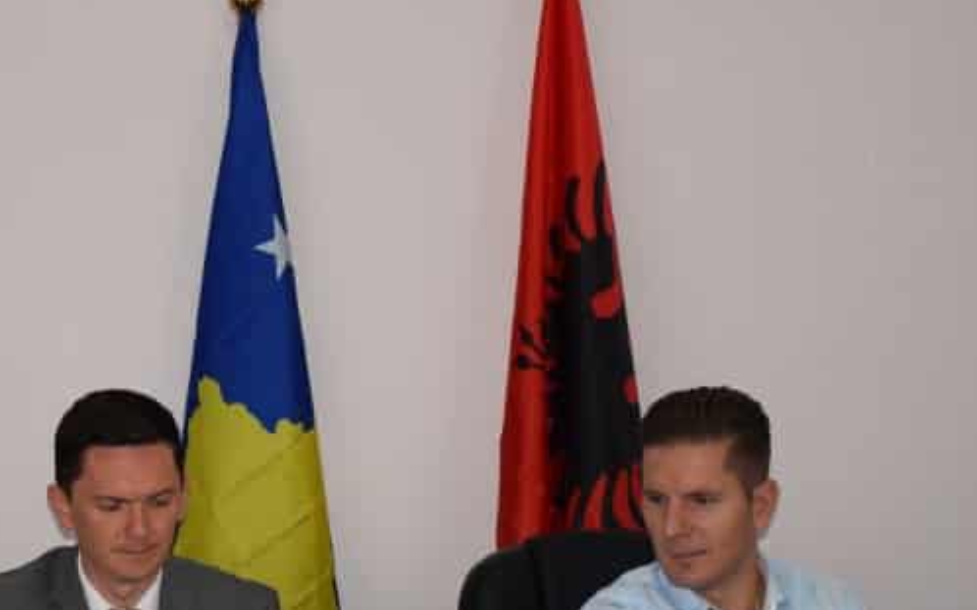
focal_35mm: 140
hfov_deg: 14.8
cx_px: 157
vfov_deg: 9.3
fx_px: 3727
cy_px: 528
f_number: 4.5
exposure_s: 1/80
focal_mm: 38
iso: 800
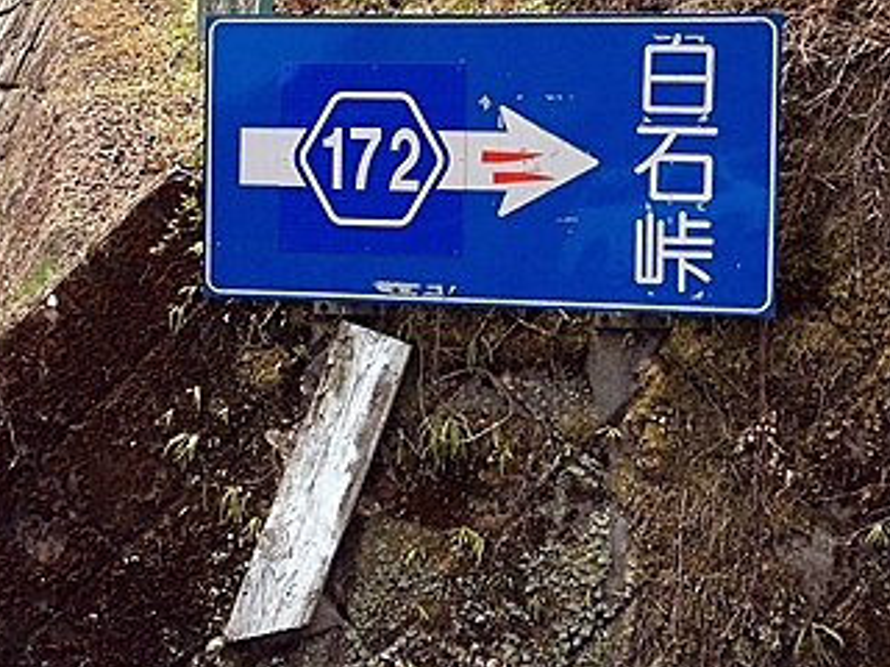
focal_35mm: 70
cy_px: 250
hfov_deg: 27.8
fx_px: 1800
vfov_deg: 21.0
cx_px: 495
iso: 64
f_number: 2.4
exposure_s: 1/452
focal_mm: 4.28
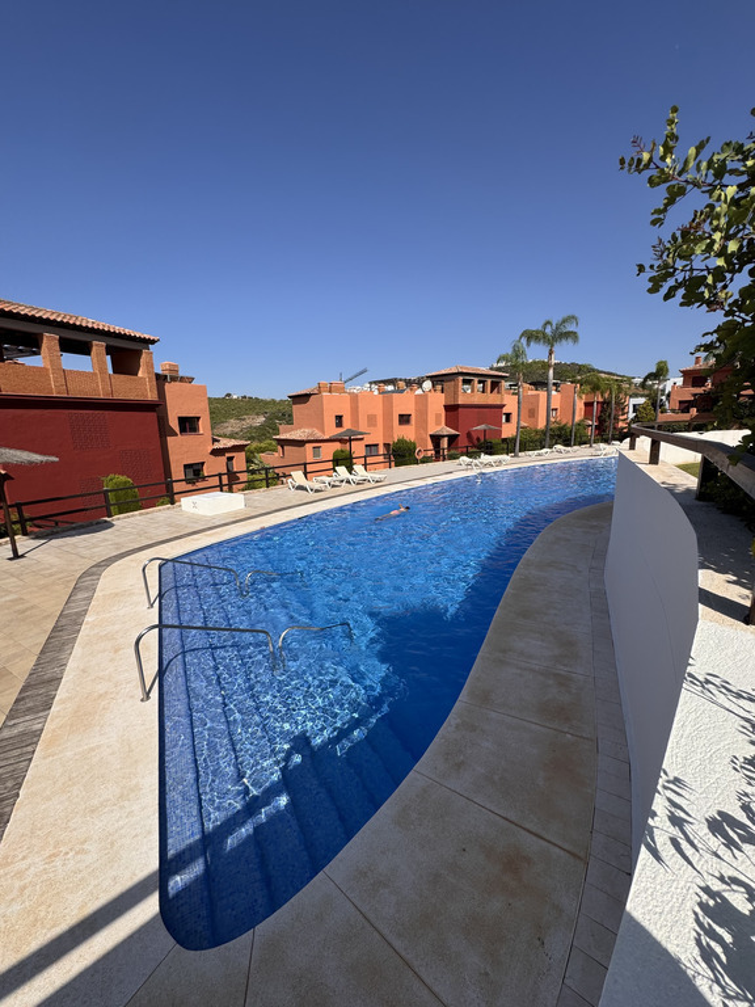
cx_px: 378
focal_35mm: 14
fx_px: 407
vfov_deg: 102.1
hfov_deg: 85.7
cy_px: 504
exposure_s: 1/2770
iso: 40
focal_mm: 2.22
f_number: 2.2
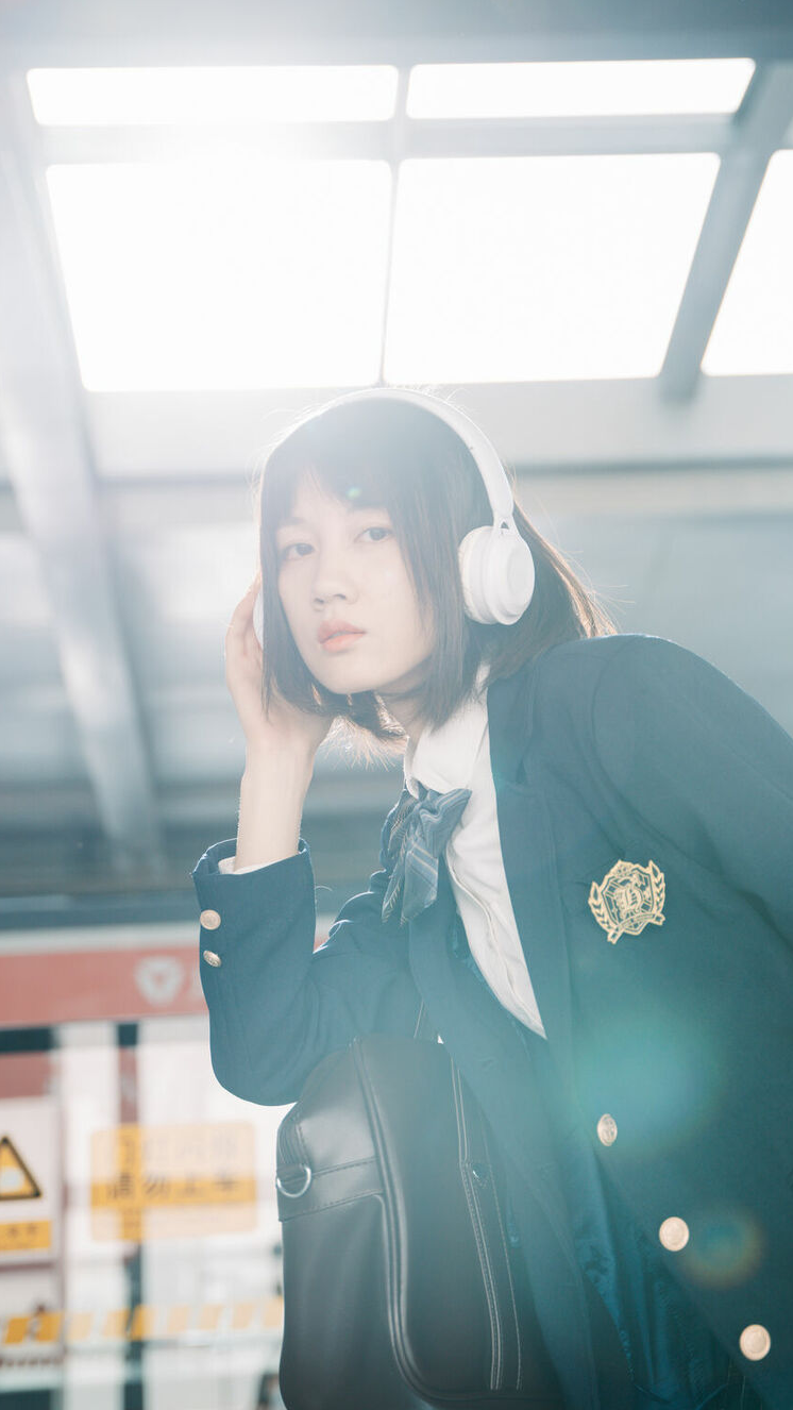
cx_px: 427
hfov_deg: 21.3
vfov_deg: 36.9
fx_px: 2112
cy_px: 657
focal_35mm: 56
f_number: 2.8
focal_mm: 45.4
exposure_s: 1/400
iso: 320
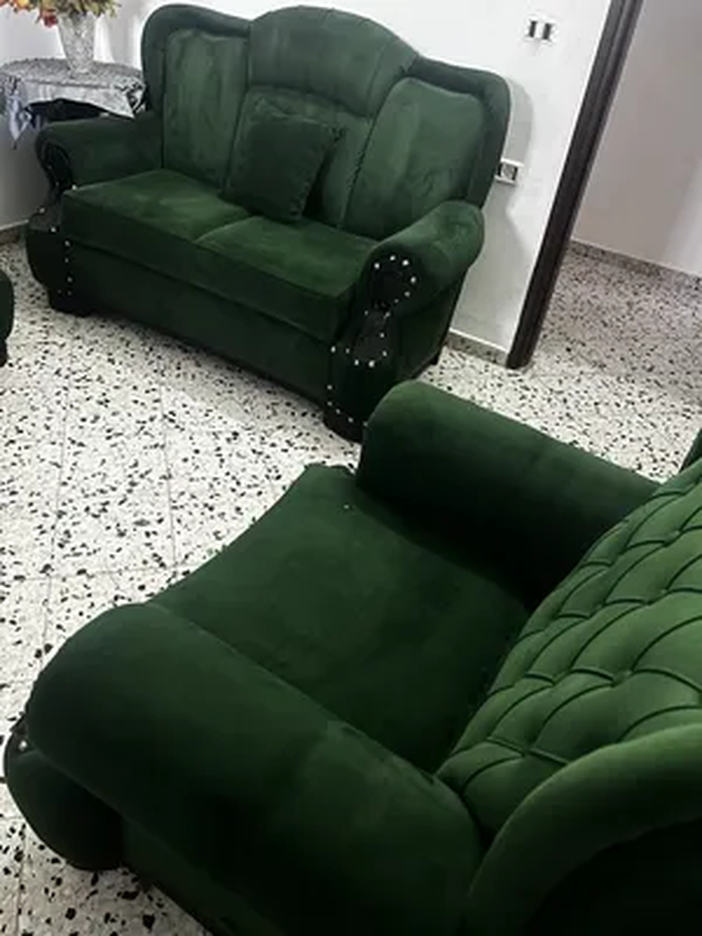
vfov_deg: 67.3
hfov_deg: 53.1
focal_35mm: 26
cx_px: 351
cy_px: 468
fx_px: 703
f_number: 1.5
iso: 160
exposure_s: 1/50
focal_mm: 5.7
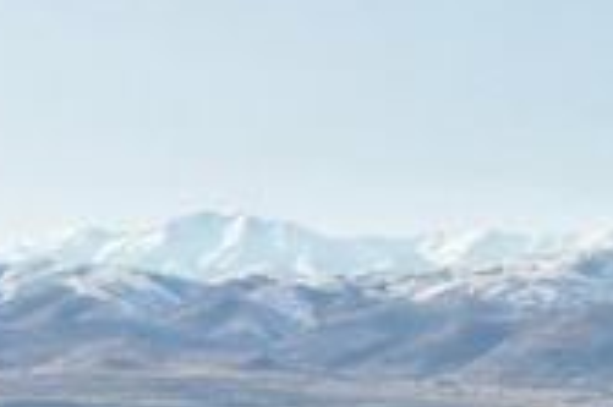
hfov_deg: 11.1
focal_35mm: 135
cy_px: 823
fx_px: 2296
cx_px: -1112
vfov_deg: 9.5
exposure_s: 1/125
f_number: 2.8
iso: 100
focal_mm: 8.4
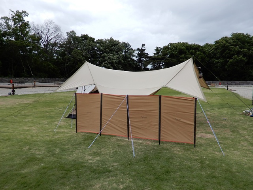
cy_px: 95
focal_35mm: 28
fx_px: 205
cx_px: 126
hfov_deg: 63.4
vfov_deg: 49.7
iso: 80
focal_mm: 5
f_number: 3.5
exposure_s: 1/800
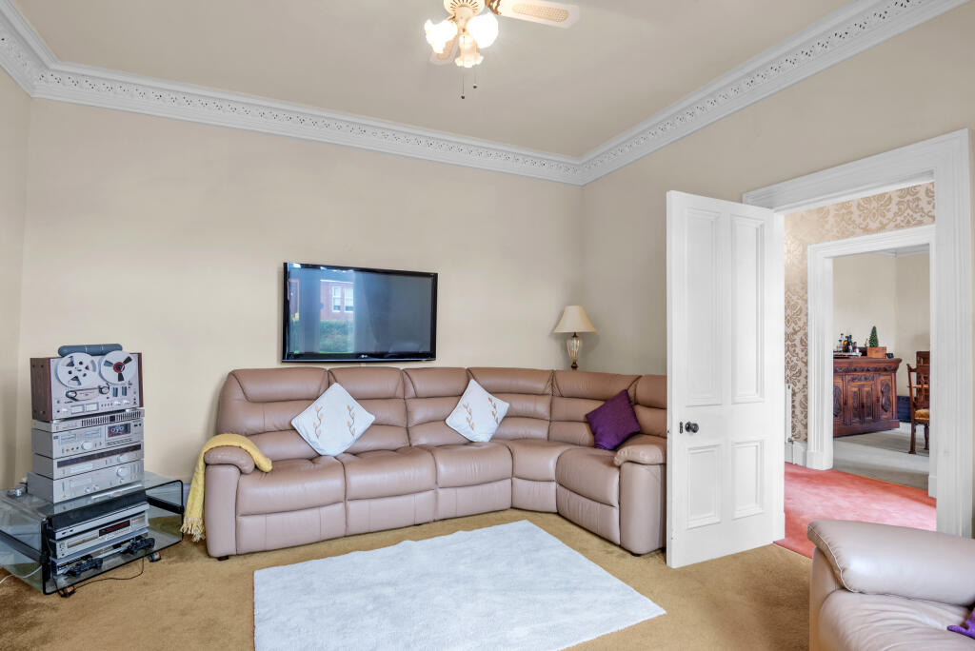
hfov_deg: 93.2
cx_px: 488
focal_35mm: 17
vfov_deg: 70.5
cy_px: 326
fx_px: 461
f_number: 9
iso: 250
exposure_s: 1/1.25
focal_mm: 17
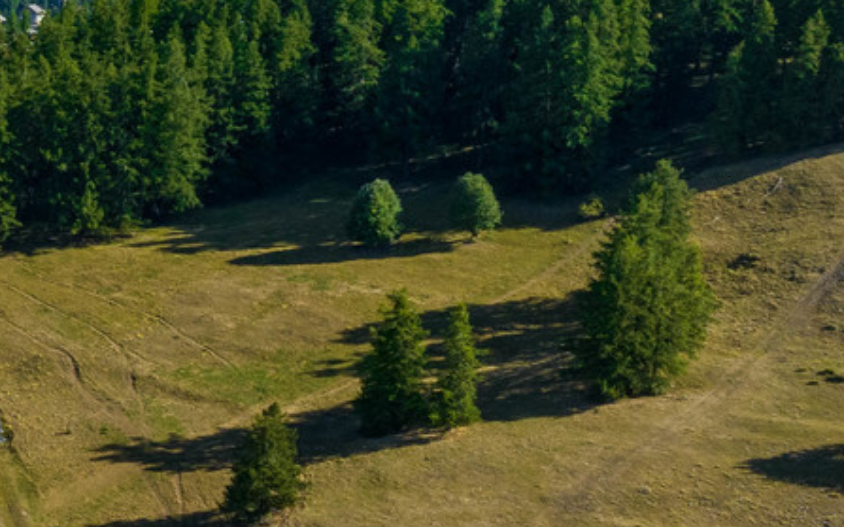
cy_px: 187
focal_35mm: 91
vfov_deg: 14.3
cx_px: -325
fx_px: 2092
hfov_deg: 20.4
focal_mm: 12.3
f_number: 8
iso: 100
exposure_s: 1/320
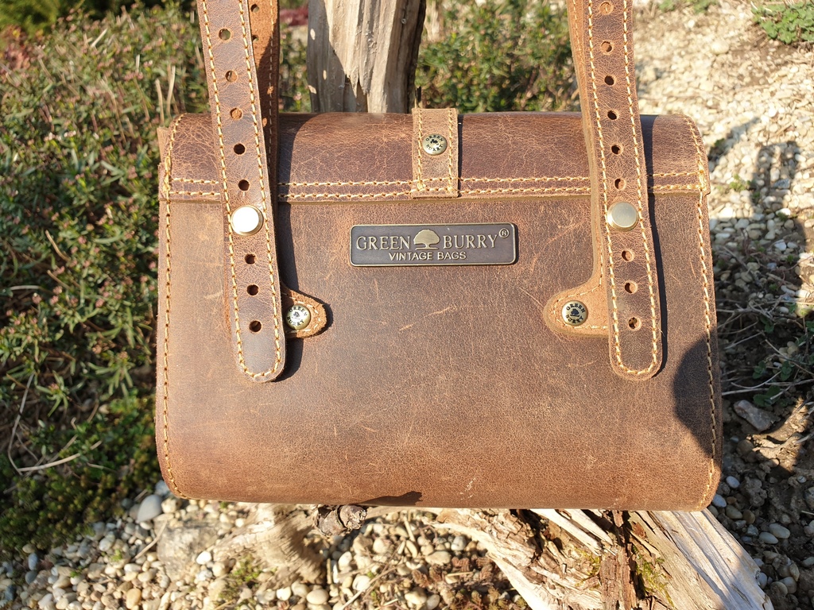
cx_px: 407
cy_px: 305
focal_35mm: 26
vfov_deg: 53.1
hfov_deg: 67.3
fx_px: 611
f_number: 2.4
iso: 50
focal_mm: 4.3
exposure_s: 1/538
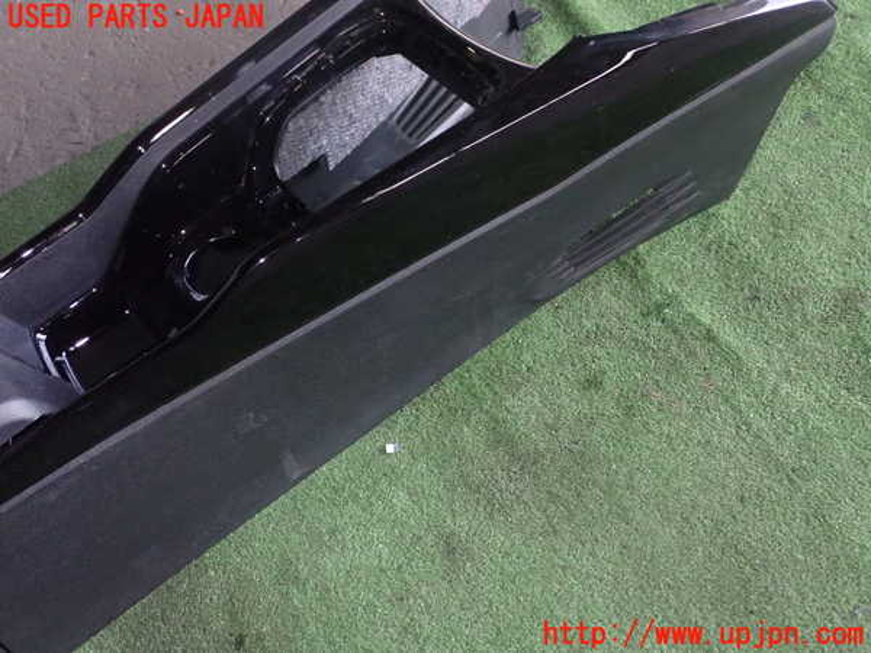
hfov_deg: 56.8
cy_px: 326
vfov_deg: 44.2
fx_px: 805
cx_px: 436
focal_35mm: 32
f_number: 9
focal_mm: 5.79
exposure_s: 1/30
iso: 800
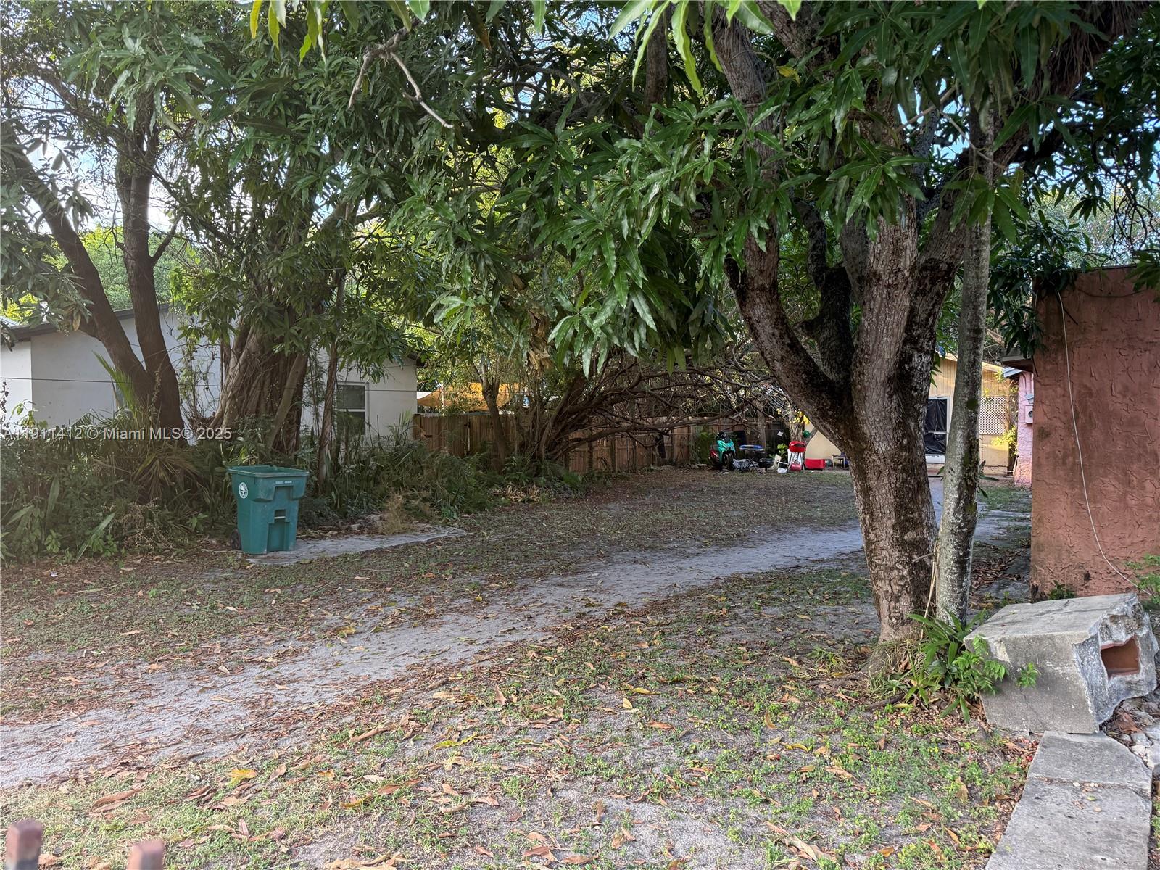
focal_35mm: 24
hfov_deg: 71.6
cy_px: 435
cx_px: 580
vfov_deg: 56.8
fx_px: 804
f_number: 1.78
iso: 200
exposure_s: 1/183
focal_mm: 6.76
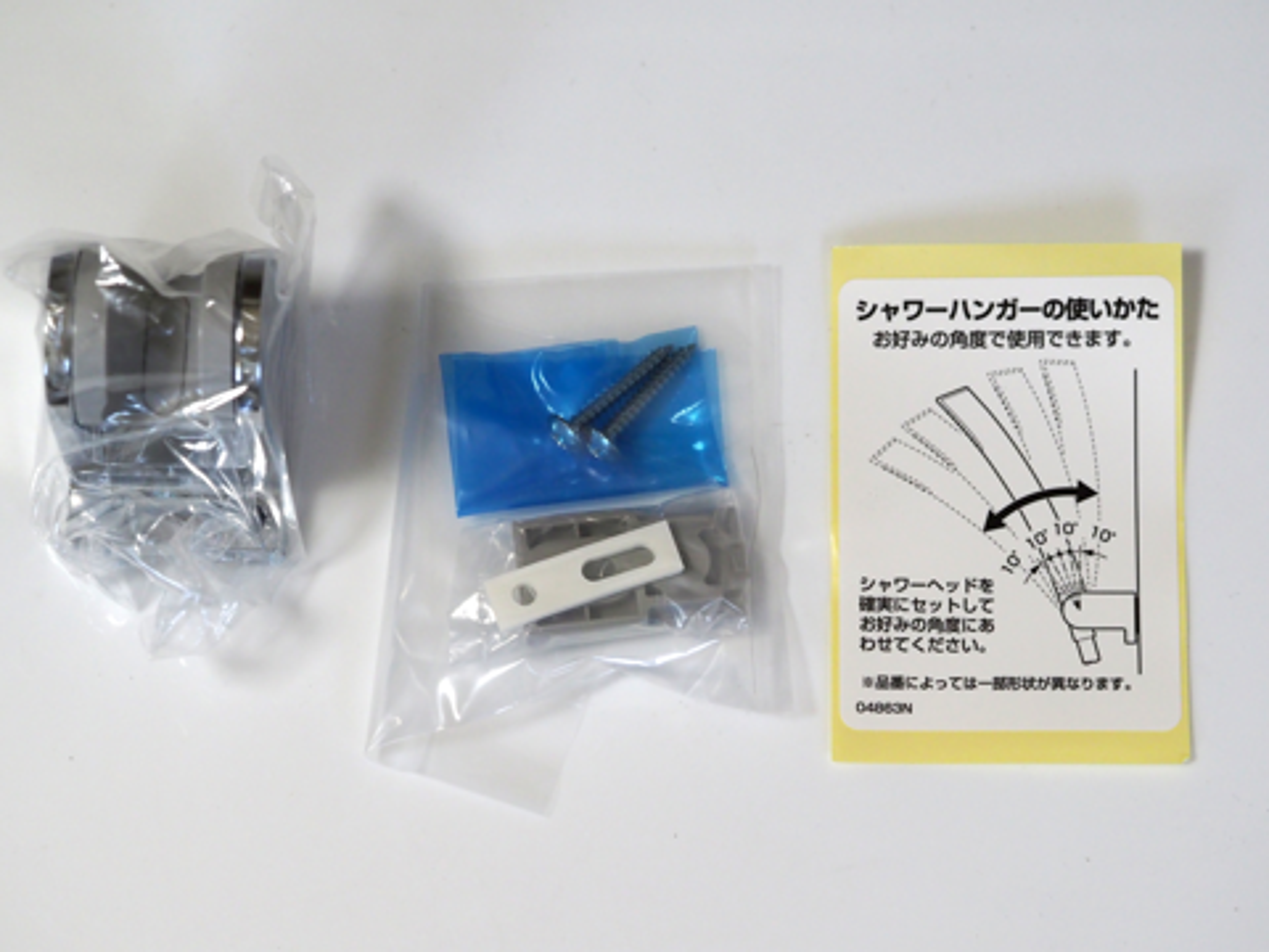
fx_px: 4399
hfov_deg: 16.4
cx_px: 634
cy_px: 476
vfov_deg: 12.3
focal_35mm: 120
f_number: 4
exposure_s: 1/125
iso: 1000
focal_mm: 60
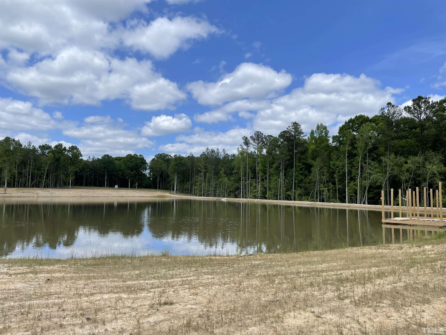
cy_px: 168
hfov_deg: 67.3
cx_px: 223
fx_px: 335
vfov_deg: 53.1
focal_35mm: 26
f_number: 1.6
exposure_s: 1/4292
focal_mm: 4.2
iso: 32
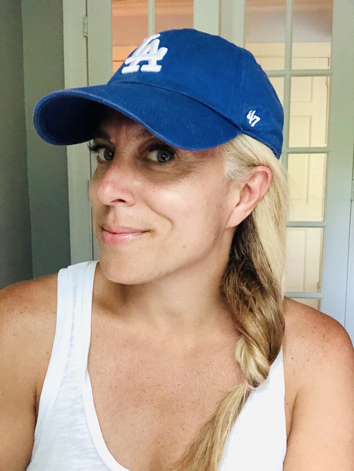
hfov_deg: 44.2
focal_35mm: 32
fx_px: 436
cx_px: 177
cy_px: 236
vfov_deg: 56.8
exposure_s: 1/16
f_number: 2.2
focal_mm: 2.87
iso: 640
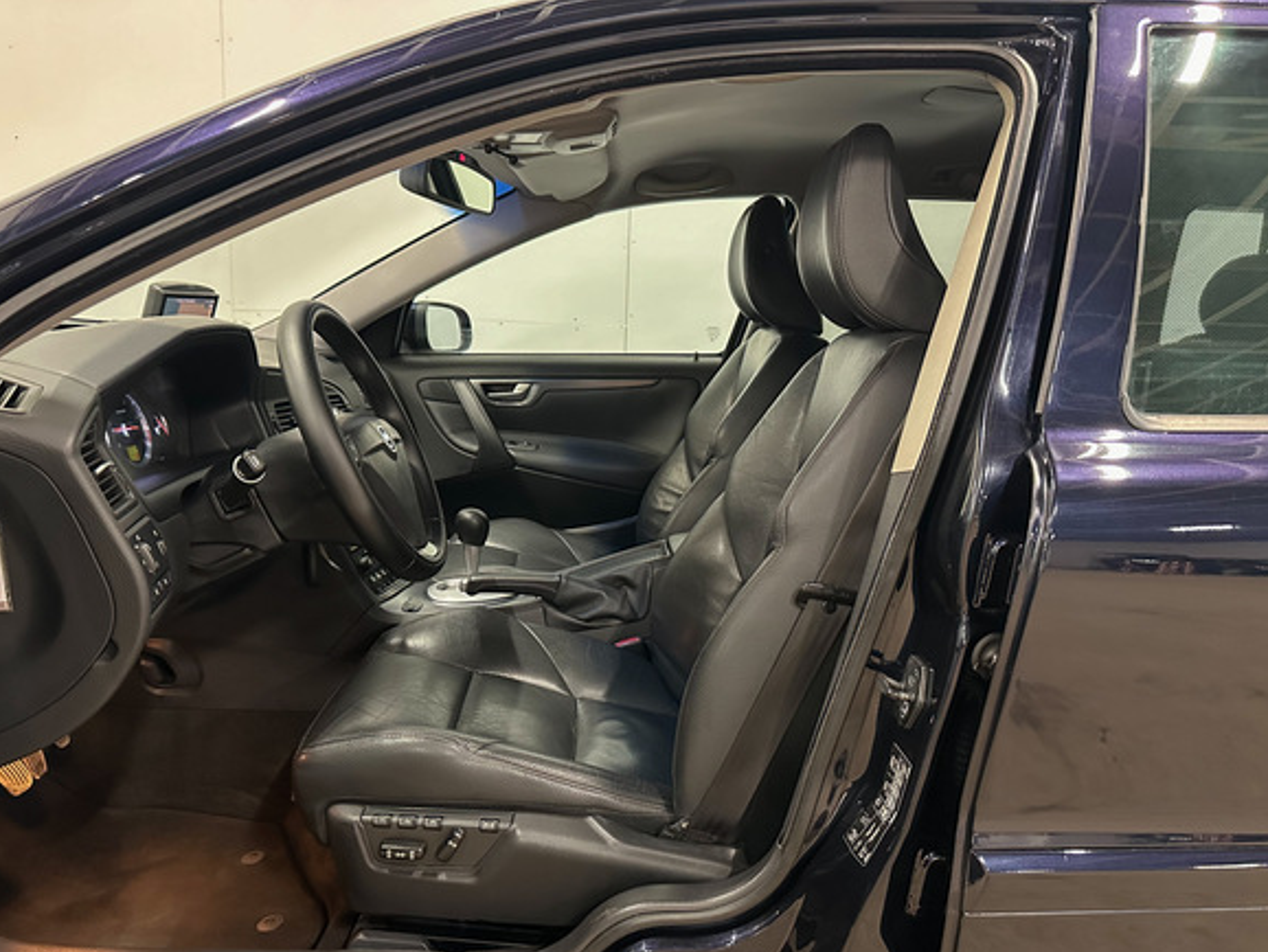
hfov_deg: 65.3
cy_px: 533
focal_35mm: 27
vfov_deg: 51.3
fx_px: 989
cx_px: 652
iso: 1000
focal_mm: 6.86
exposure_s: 1/33
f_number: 1.78
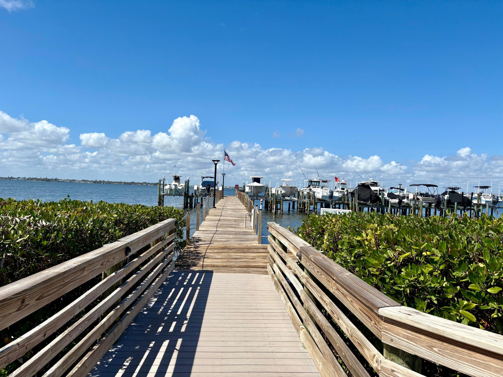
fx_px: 378
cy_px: 188
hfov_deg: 67.3
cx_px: 252
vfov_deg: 53.1
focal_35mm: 26
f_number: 1.6
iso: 50
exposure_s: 1/5348
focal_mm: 5.96
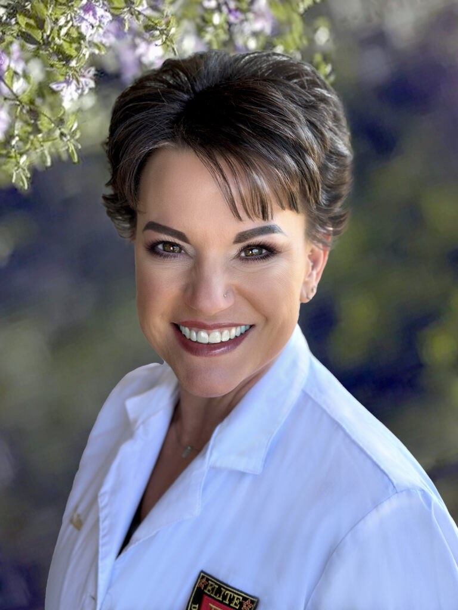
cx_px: 229
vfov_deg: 39.7
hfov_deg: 30.3
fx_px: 847
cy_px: 305
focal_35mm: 48
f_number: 1.78
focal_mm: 6.86
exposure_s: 1/262
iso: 80
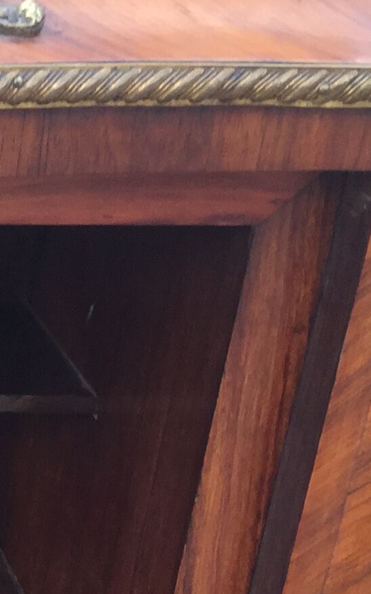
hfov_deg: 9.6
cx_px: -508
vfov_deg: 16.3
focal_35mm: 122
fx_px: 1975
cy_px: 734
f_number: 2.4
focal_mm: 3.3
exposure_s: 1/100
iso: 32
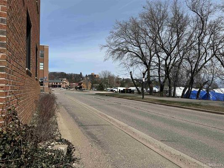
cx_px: 112
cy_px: 84
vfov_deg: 56.8
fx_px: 155
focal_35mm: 24
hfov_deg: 71.6
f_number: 1.78
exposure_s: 1/7092
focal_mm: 6.76
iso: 80
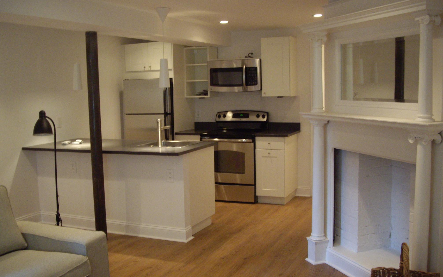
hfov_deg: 48.2
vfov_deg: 31.2
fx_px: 495
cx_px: 218
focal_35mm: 41
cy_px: 158
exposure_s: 1/20
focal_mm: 7.9
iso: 400
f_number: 2.8
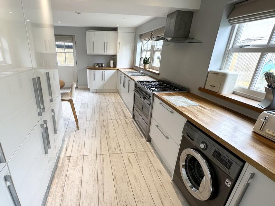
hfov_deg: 86.8
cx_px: 112
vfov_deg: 71.6
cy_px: 107
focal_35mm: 18
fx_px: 143
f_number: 2.2
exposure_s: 1/99
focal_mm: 2.22
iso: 80
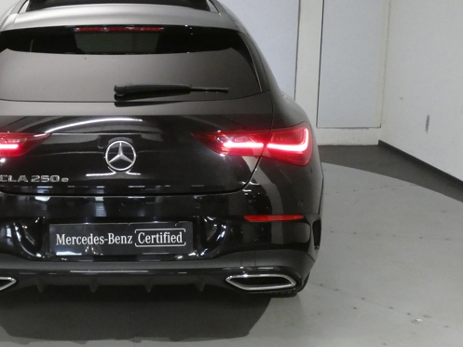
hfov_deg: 32.6
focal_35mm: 58
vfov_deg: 25.2
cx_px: 117
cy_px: 189
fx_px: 775
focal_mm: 6.5
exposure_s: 1/80
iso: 1250
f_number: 3.5
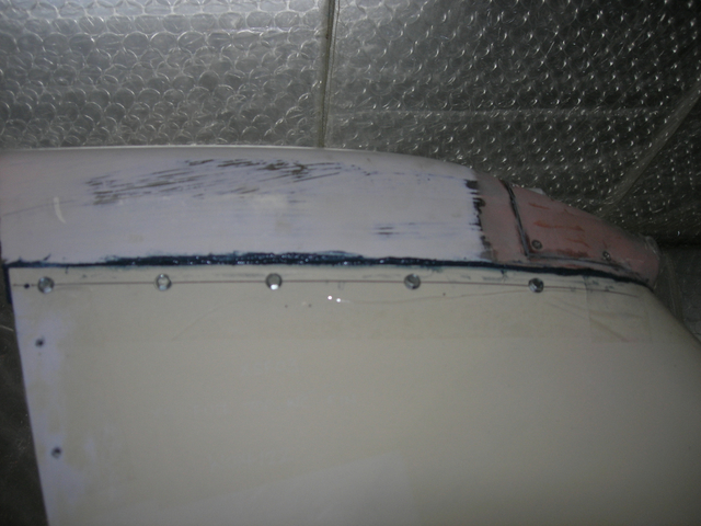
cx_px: 350
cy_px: 263
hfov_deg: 49.0
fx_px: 770
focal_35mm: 38
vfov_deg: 37.7
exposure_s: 1/60.1
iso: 64
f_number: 2.8
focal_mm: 7.8
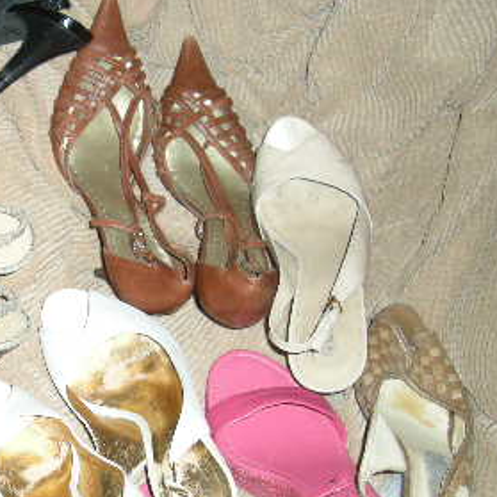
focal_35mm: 75
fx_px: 1218
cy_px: 399
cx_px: -23
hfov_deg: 22.0
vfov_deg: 22.7
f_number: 2.8
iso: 103
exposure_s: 1/60
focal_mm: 7.9
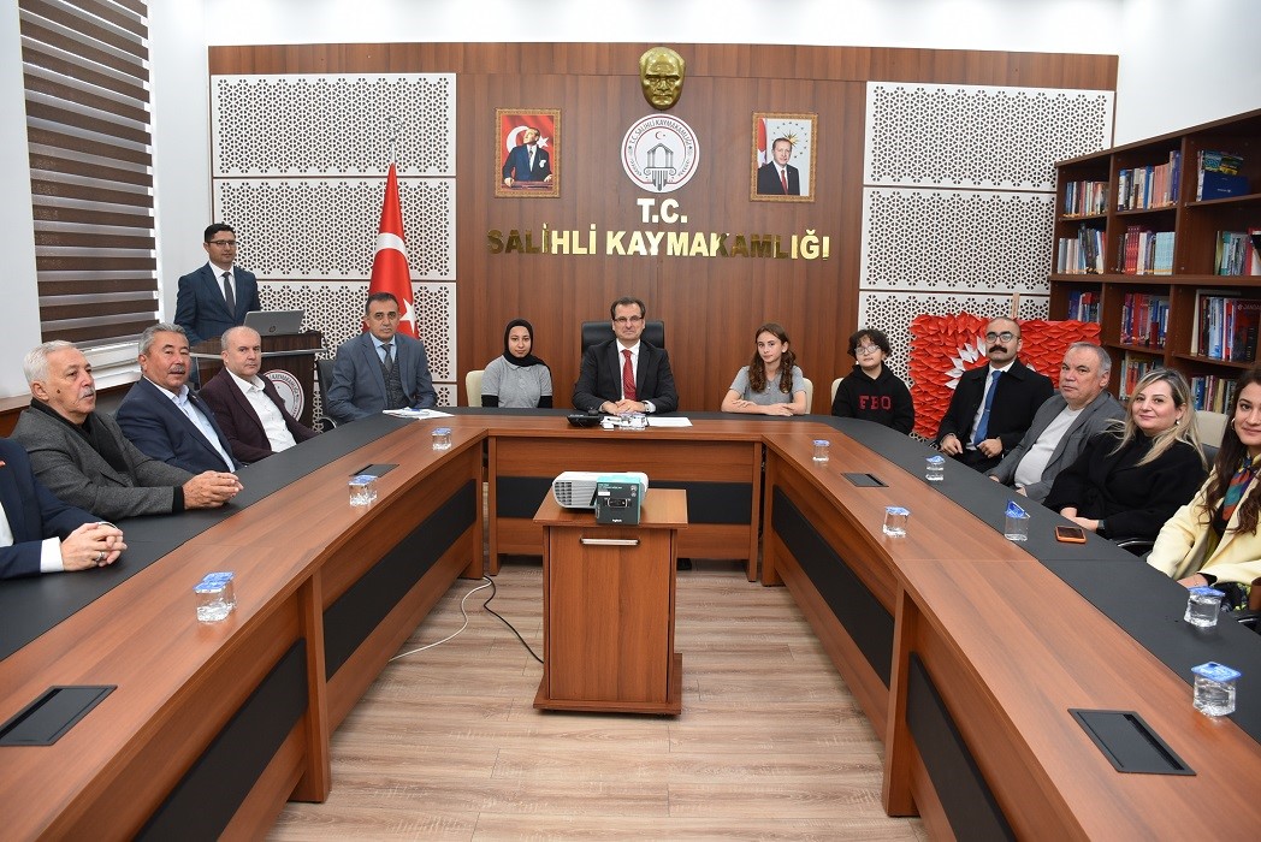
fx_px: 946
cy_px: 421
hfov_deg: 67.4
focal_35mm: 27
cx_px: 630
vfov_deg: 48.0
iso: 450
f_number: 4
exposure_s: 1/60
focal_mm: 18
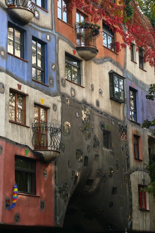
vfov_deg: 22.1
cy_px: 116
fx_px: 594
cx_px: 71
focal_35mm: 92
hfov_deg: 14.9
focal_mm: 18.7
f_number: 3.2
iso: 100
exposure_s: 1/100
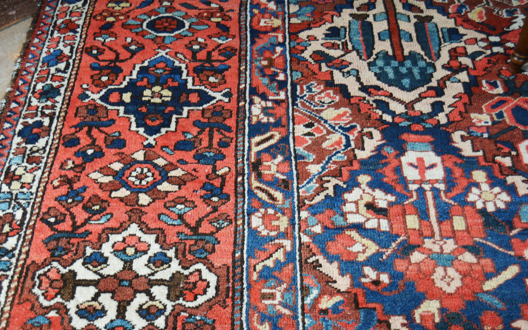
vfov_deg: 26.8
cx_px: 218
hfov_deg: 41.7
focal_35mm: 48
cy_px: 207
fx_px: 691
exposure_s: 1/60
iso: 400
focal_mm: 26
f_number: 4
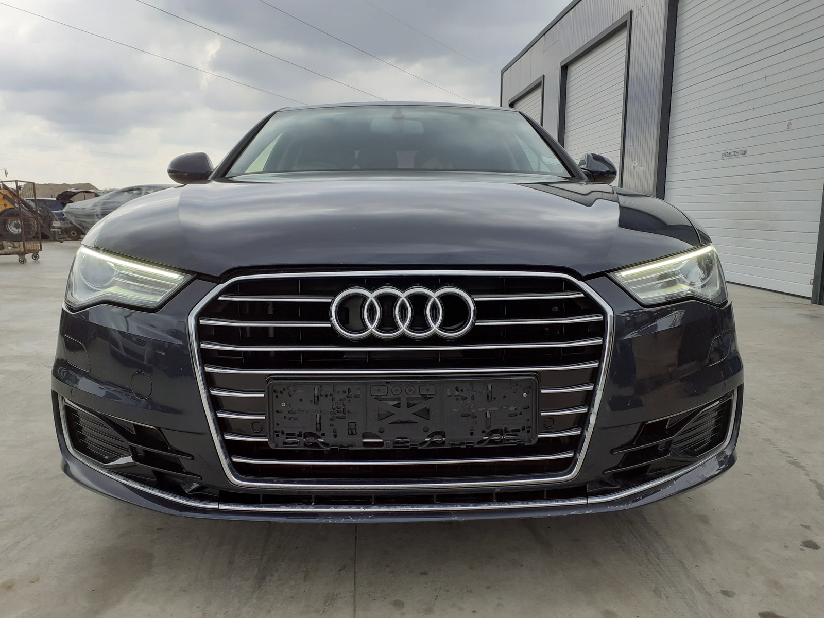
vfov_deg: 51.4
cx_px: 412
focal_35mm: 27
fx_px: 643
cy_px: 309
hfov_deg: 65.3
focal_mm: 3.6
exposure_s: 1/481
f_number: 1.9
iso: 40
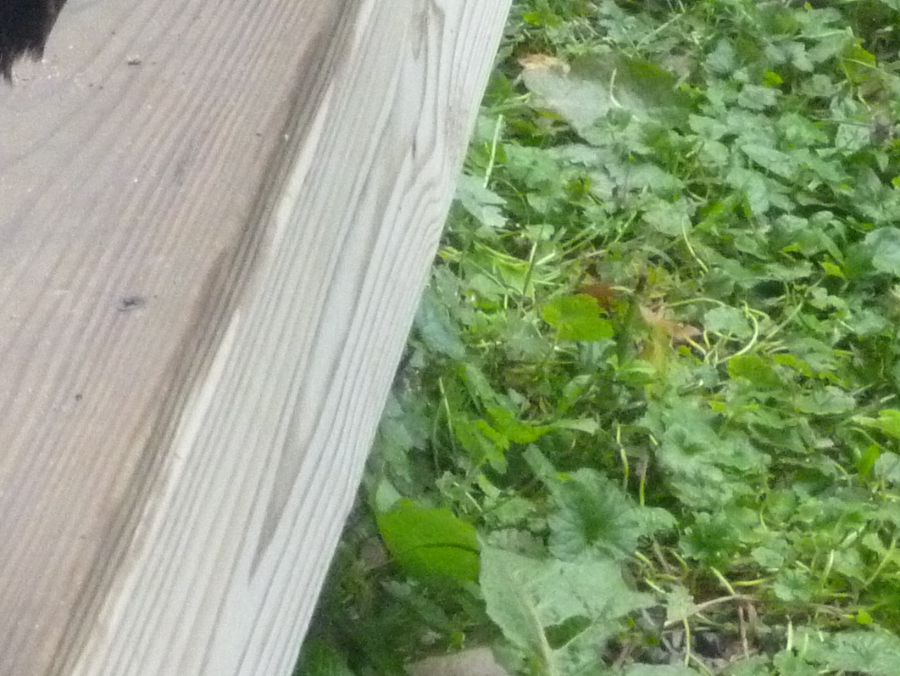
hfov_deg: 7.5
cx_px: -301
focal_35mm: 261
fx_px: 6787
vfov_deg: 5.6
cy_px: -300
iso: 500
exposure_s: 1/40
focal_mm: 13.4
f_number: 5.5
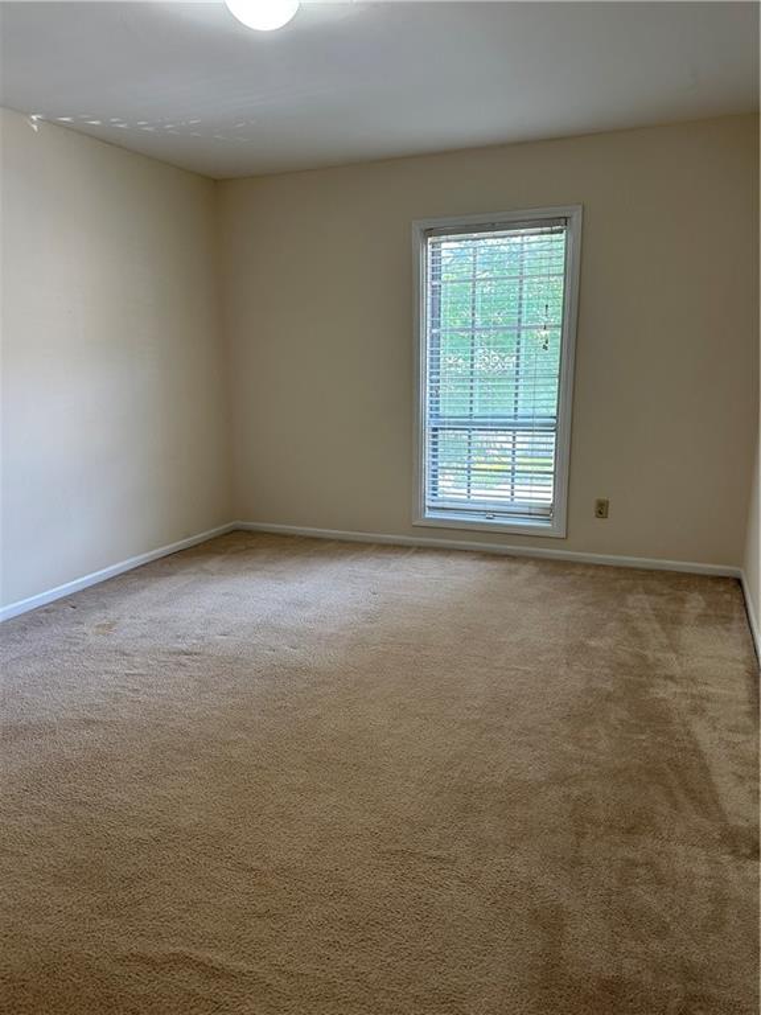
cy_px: 508
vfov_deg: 71.6
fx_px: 703
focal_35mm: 24
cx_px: 380
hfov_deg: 56.8
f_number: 1.78
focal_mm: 6.86
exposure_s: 1/60
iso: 125
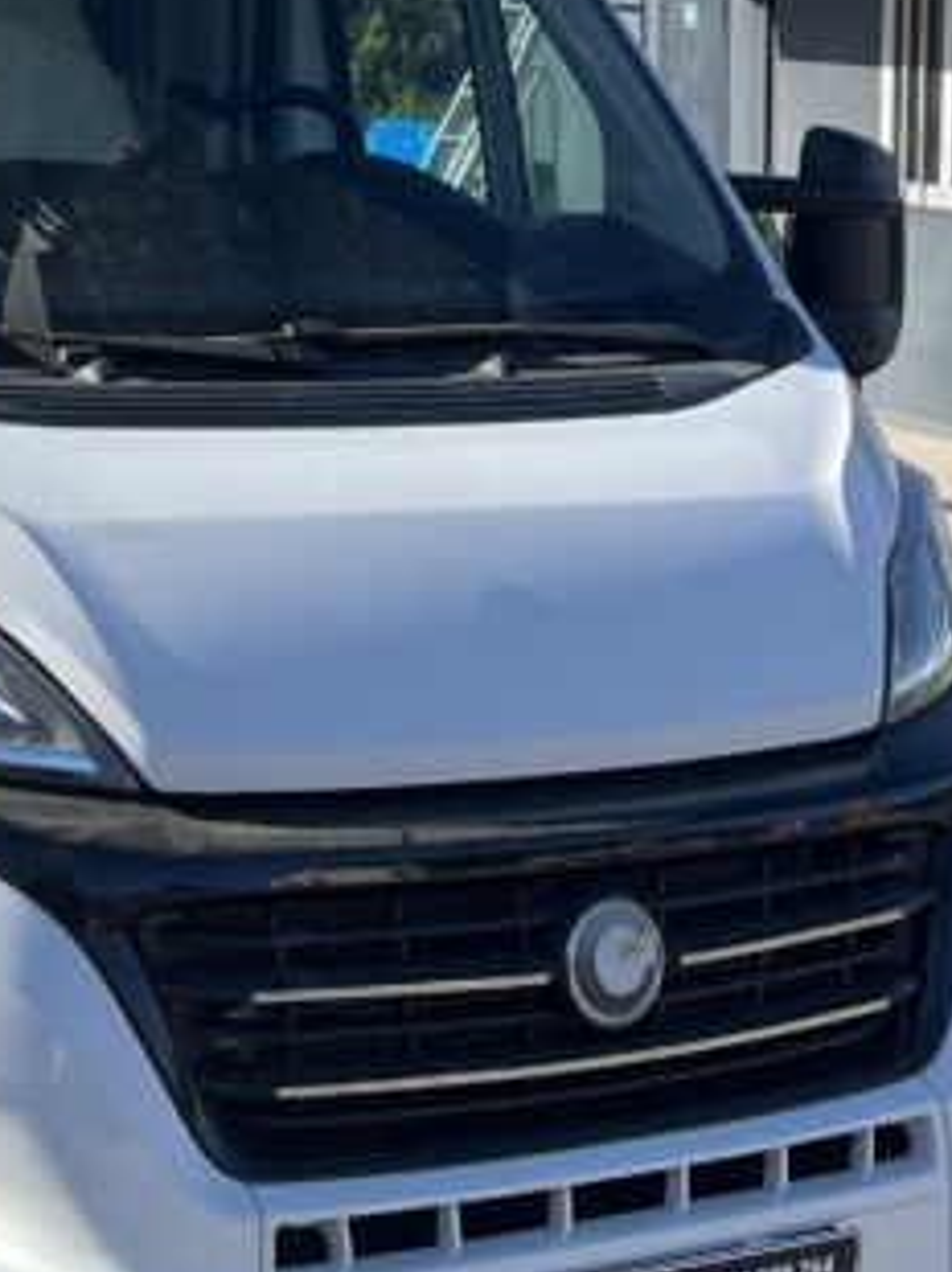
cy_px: 66
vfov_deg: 22.1
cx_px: 8
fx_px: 3158
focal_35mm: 86
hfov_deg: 16.8
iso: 50
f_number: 1.6
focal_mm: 5.1
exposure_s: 1/2410
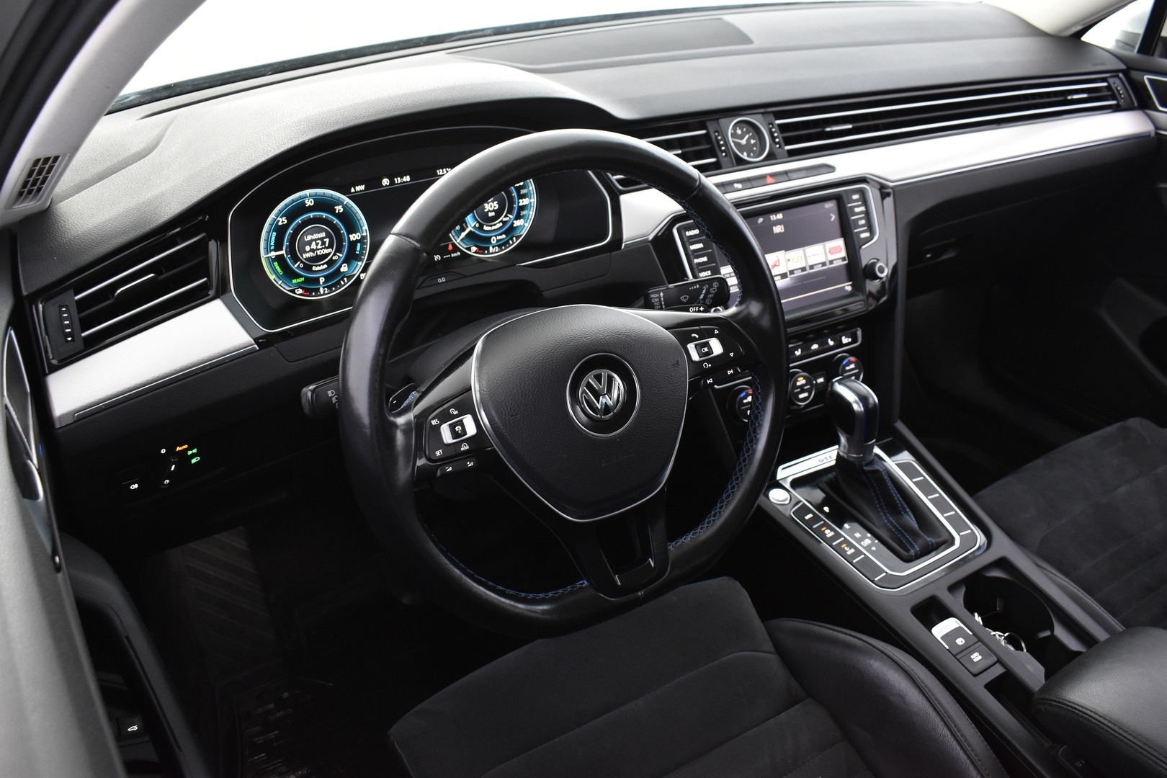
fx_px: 1021
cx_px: 584
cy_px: 389
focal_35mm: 32
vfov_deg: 41.7
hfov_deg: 59.5
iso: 1250
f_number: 5.6
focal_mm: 21
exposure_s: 1/8
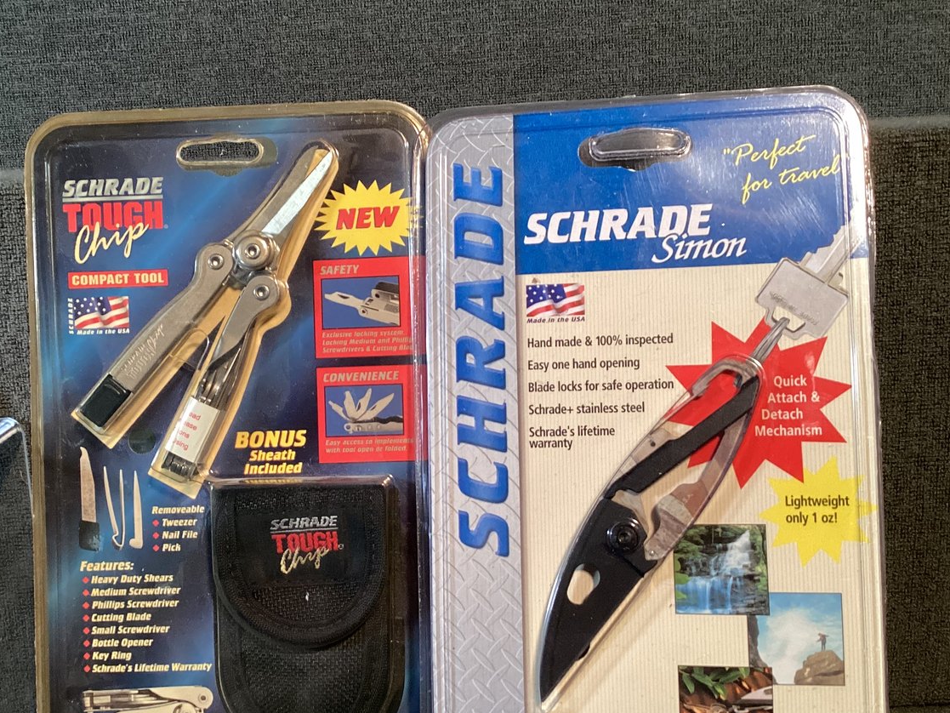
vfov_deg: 34.3
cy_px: 386
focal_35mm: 42
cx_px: 369
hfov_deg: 44.5
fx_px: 1153
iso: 250
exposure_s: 1/60
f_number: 2.4
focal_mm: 3.3
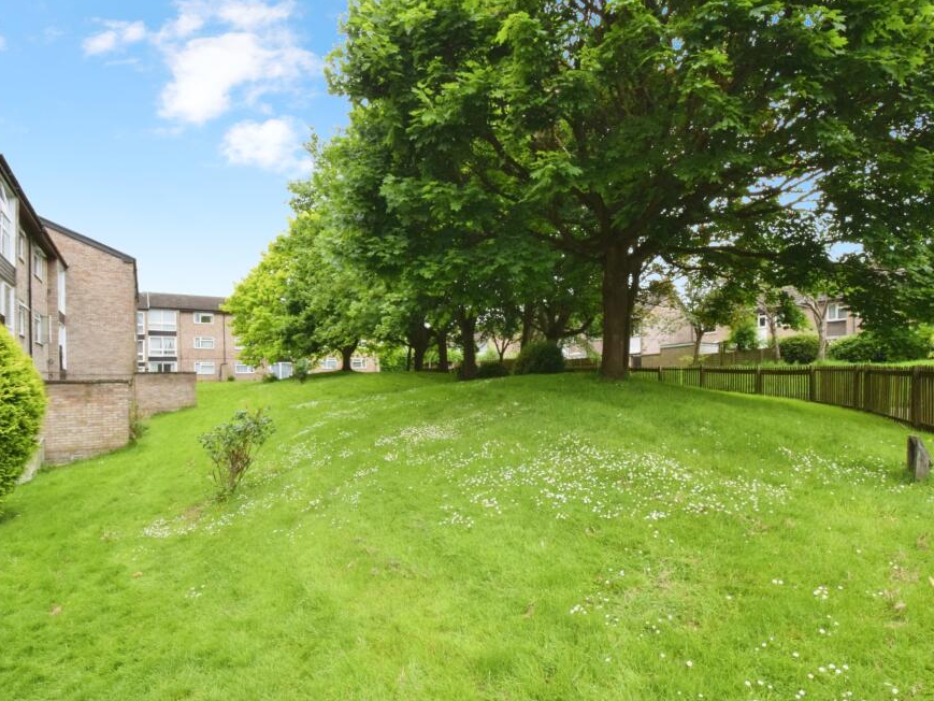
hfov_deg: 91.0
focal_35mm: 17
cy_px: 363
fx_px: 459
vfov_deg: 74.7
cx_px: 487
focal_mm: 10
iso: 1000
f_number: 20
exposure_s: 1/50
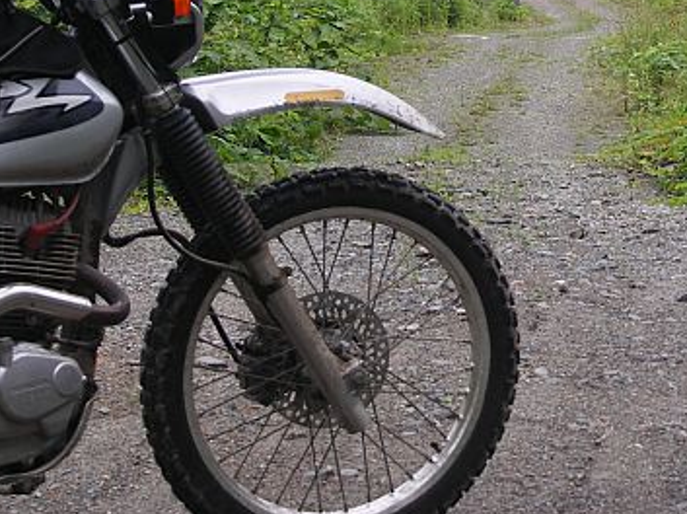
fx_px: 2339
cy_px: 62
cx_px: 514
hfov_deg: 16.6
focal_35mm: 118
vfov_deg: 12.4
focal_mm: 16.9
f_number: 3.2
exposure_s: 1/100
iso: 50
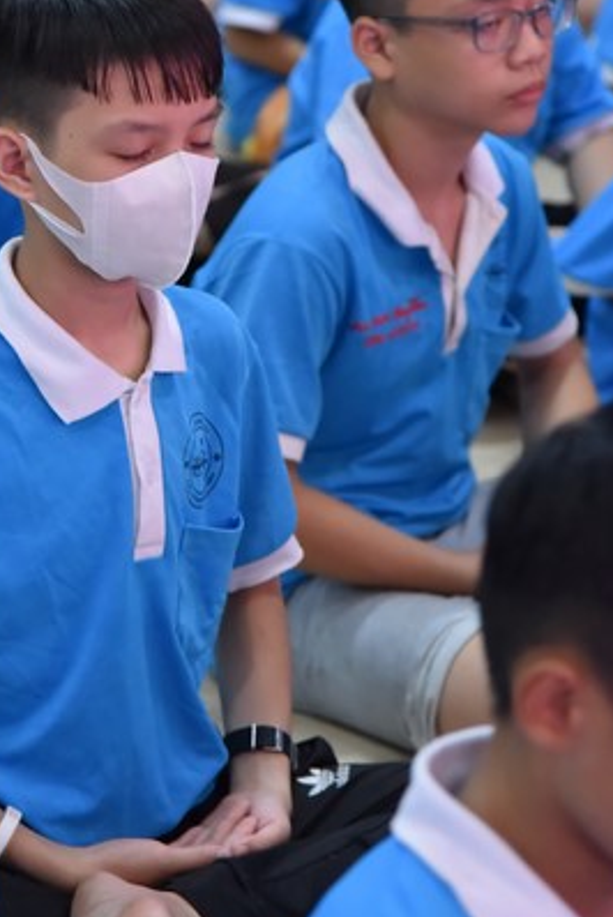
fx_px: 4997
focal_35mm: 196
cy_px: 359
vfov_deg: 10.5
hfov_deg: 7.0
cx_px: 143
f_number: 4
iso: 3200
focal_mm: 120
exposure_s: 1/160
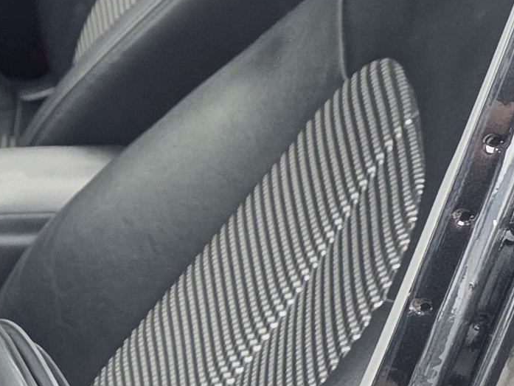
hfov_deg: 14.2
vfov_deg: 11.2
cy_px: 237
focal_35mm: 132
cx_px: -210
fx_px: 1960
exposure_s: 1/180
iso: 125
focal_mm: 6.3
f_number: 1.7
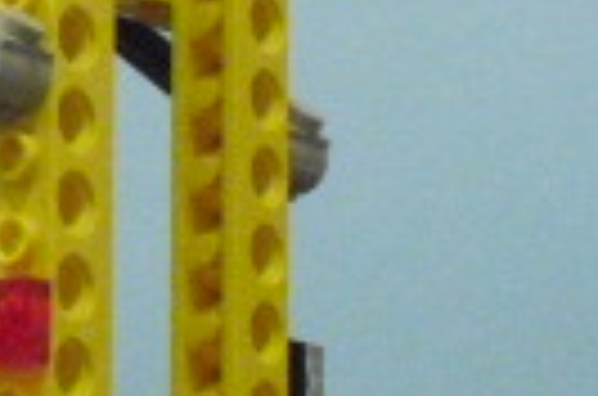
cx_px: -369
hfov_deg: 9.0
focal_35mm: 221
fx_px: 3662
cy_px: 238
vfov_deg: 6.2
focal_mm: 7.7
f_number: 3.4
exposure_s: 1/25
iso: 800
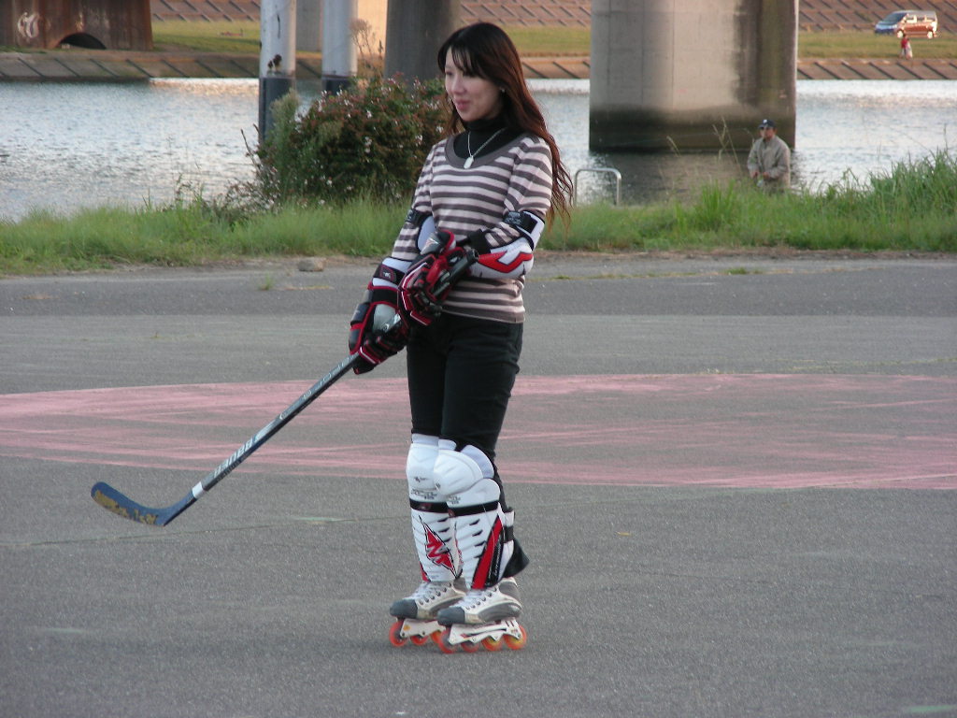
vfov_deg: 6.5
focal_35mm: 230
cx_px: 478
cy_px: 359
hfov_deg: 8.6
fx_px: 6359
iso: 72
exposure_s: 1/59.8
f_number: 3.5
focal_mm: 38.3
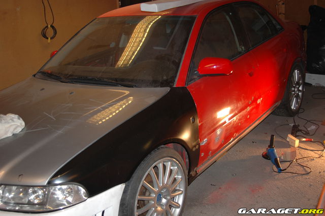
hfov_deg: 46.4
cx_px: 162
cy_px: 108
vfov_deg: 31.9
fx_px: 379
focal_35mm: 42
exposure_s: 1/60
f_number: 3.5
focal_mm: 28
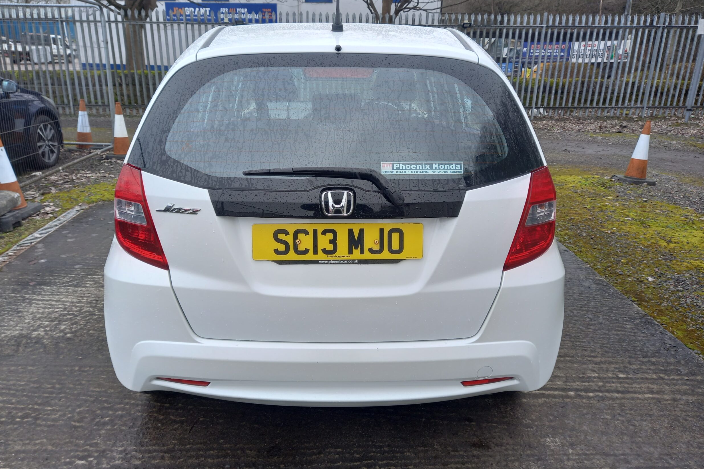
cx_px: 342
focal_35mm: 27
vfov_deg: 47.9
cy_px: 229
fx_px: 528
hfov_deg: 67.4
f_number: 2
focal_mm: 4.6
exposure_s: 1/164
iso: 25
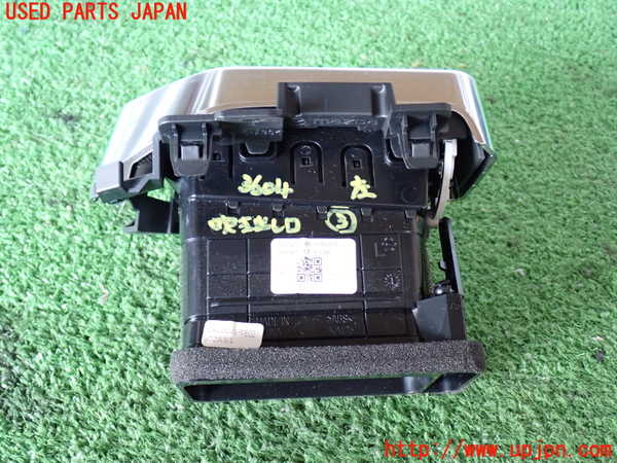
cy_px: 232
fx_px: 731
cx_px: 308
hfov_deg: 45.8
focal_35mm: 41
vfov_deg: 35.1
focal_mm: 7.31
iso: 800
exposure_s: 1/30
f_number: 2.8
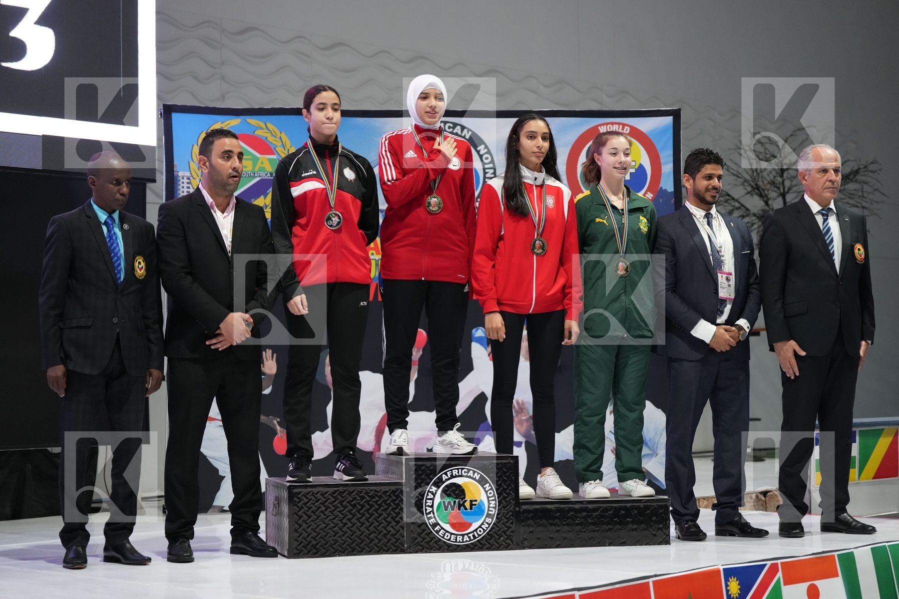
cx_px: 450
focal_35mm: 70
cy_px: 300
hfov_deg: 28.8
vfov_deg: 19.5
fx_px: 1748
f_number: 2.8
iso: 4000
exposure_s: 1/250
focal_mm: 70
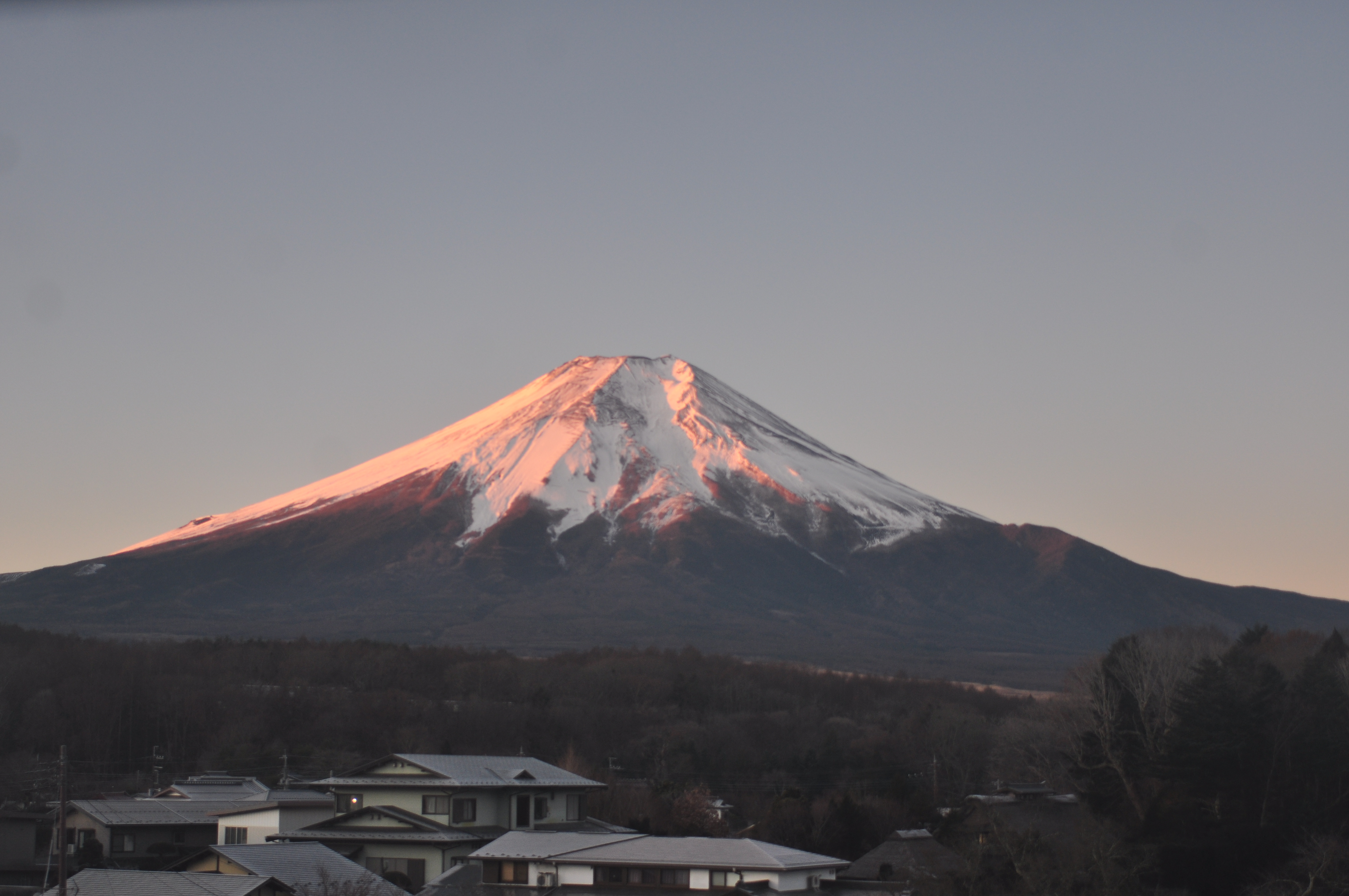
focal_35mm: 54
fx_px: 2021
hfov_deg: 36.9
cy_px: 448
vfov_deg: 25.0
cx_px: 674
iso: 200
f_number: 3.8
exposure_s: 1/30
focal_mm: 36
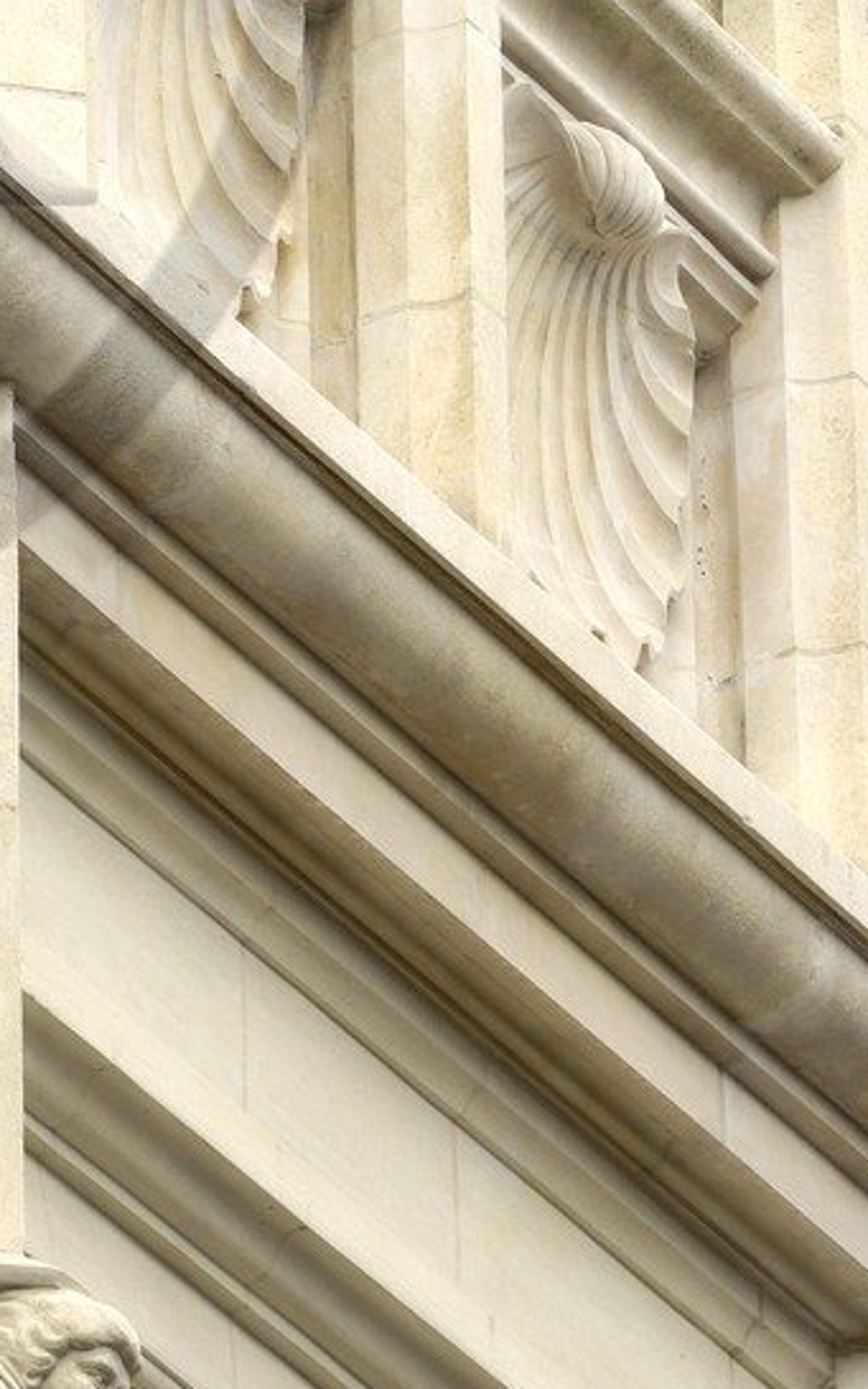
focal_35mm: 456
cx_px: -453
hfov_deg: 2.9
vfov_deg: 4.6
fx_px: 17268
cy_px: -104
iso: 100
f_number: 6.7
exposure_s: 1/160
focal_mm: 102
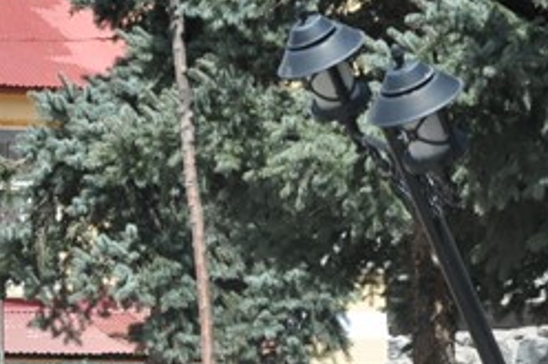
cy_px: 417
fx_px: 3468
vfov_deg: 6.0
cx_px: 320
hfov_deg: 9.0
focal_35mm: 228
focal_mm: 58
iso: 800
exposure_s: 1/640
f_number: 13
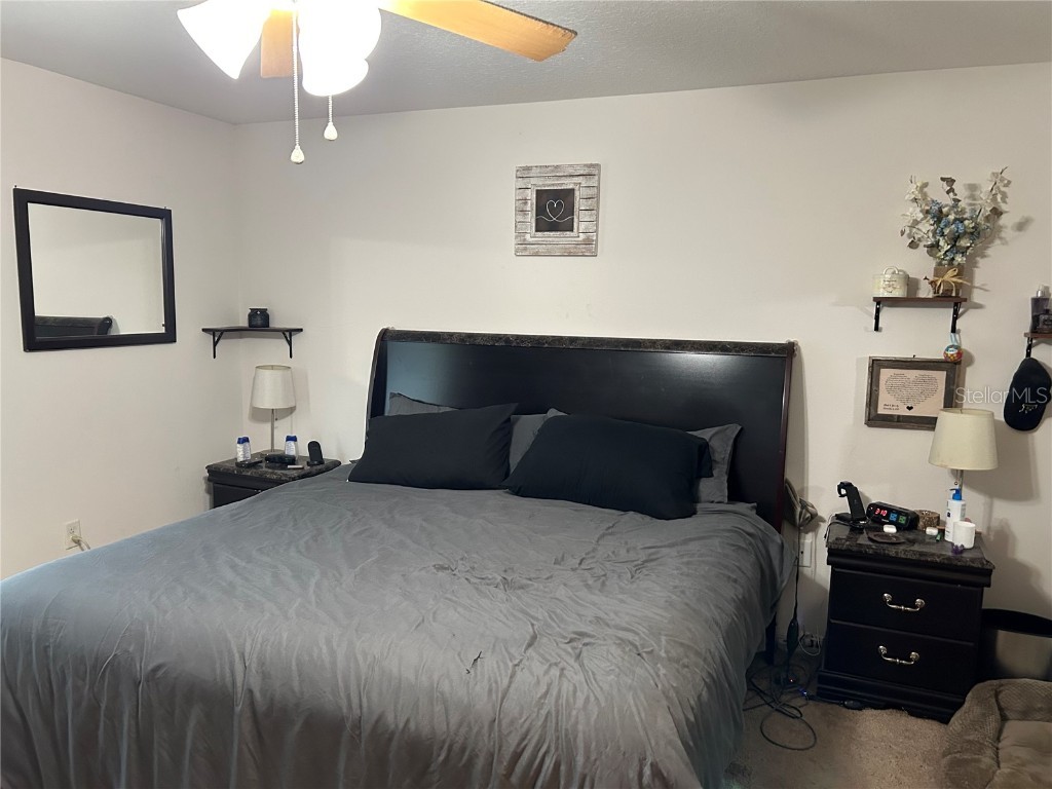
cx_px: 526
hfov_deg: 67.3
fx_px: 790
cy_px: 394
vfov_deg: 53.1
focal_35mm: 26
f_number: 1.5
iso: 400
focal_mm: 5.7
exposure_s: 1/60
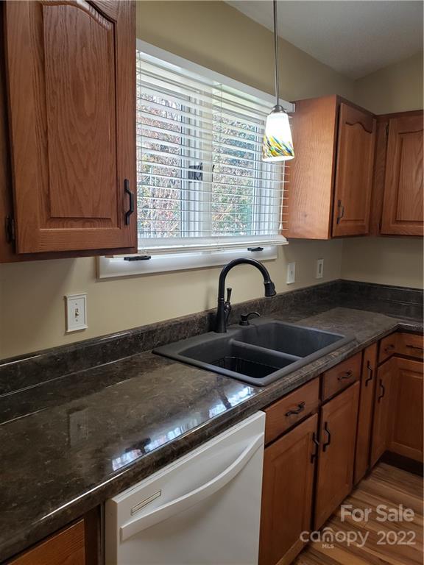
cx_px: 212
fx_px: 425
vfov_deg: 67.3
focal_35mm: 26
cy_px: 282
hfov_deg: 53.1
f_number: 2.4
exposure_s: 1/60
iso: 100
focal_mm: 4.3
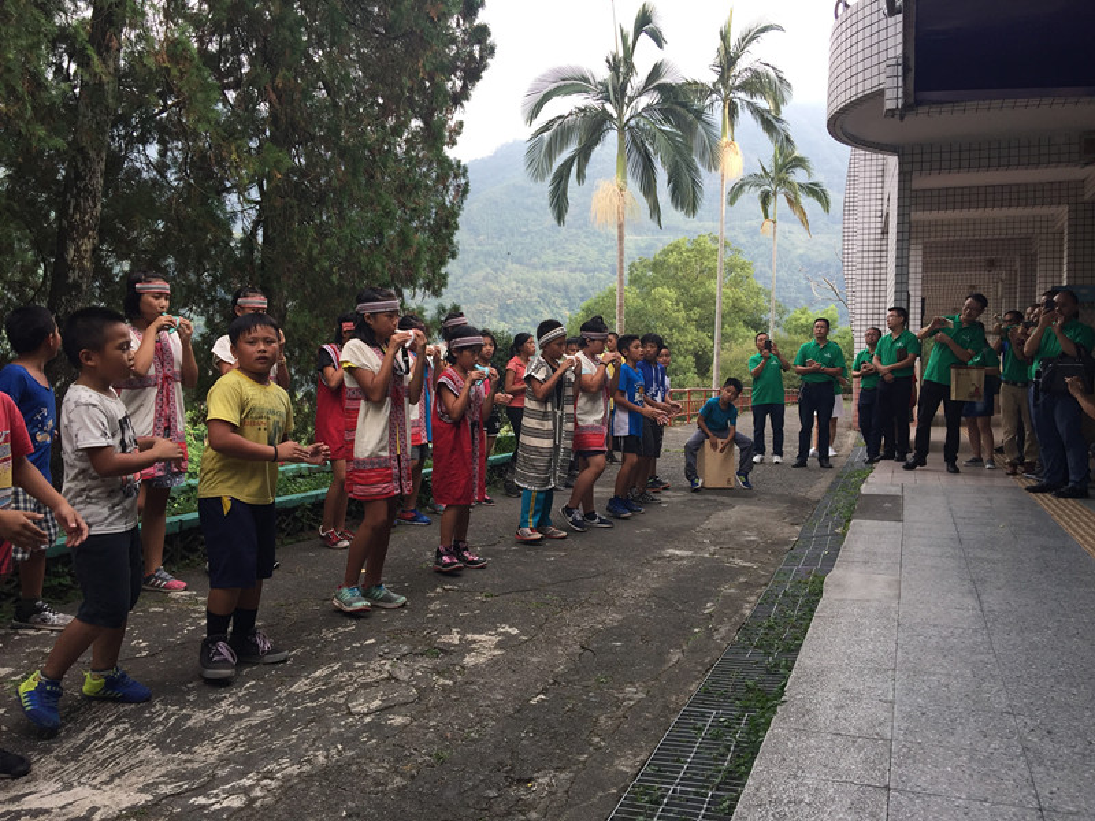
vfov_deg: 48.2
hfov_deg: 61.7
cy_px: 410
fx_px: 917
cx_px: 548
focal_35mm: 29
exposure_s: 1/309
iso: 32
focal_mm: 4.15
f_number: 2.2
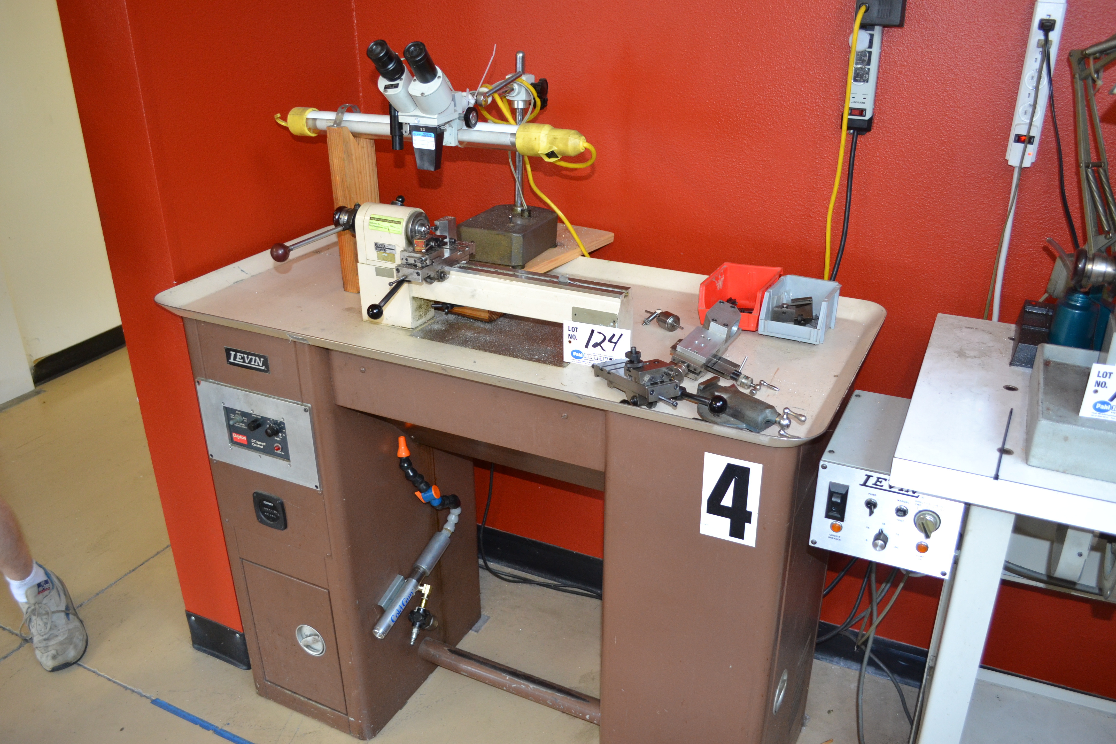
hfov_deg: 61.9
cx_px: 558
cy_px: 372
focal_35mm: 30
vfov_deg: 43.6
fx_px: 930
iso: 800
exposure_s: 1/60
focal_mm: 20
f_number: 3.8
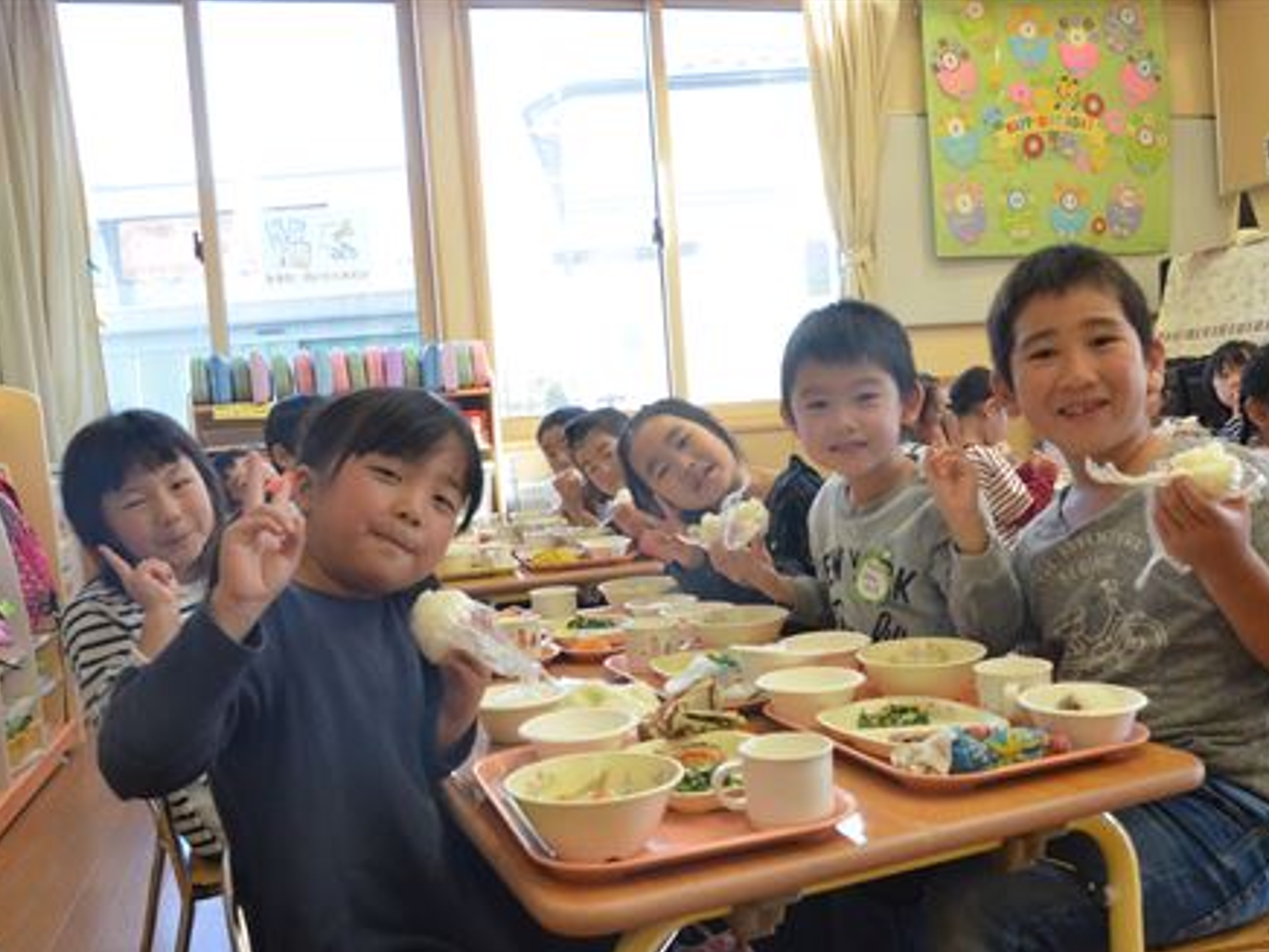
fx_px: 1210
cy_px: 479
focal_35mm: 33
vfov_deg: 42.9
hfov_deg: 55.3
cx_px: 664
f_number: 9
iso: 3200
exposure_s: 1/160
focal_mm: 20
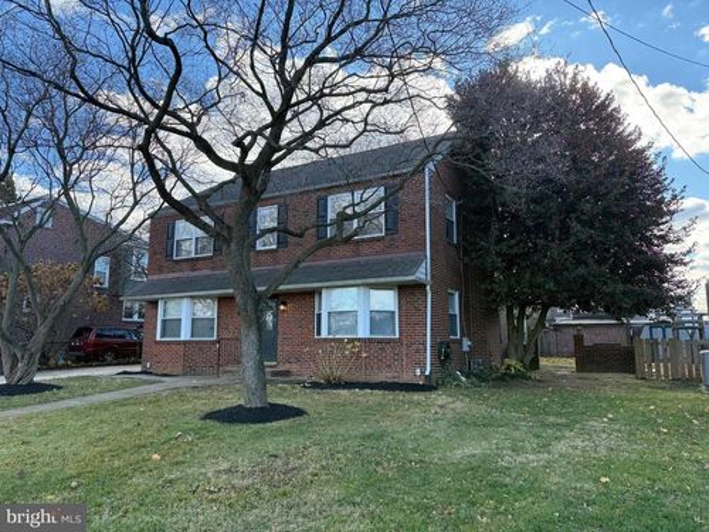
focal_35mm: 24
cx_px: 354
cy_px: 266
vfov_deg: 56.8
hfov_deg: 71.6
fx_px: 492
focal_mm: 6.76
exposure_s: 1/1174
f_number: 1.78
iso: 100
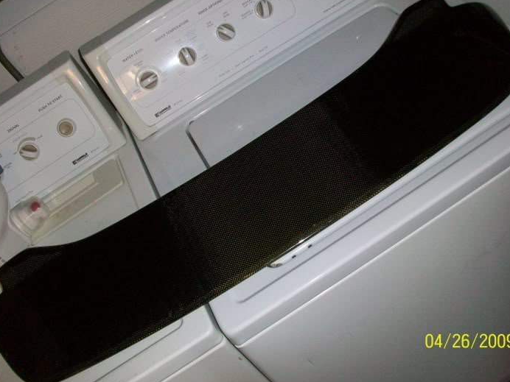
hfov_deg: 50.1
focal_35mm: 37
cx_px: 250
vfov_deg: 38.6
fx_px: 545
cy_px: 169
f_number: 2.8
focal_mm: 5.7
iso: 120
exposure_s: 1/60
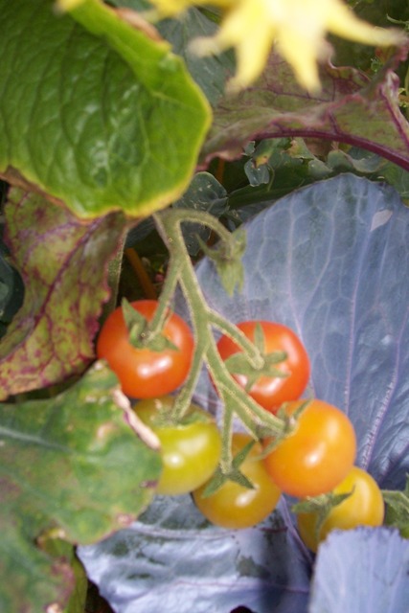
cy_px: 306
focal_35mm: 42
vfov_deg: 46.4
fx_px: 715
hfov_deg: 31.9
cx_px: 204
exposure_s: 1/60
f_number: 3
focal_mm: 7
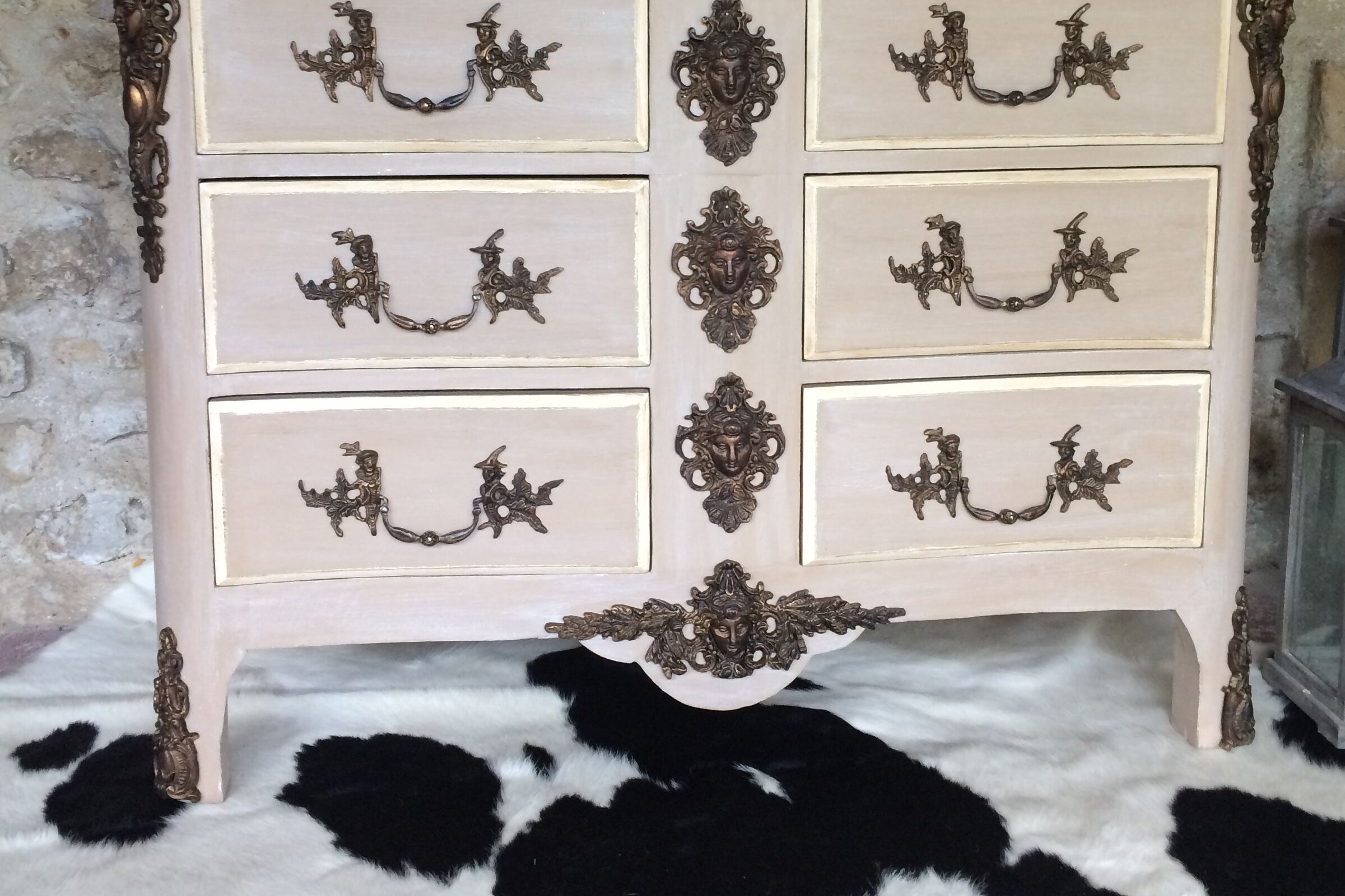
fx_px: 1532
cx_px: 682
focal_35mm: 41
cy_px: 283
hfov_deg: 47.4
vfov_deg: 32.3
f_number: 2.2
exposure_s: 1/33
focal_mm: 4.15
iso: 64
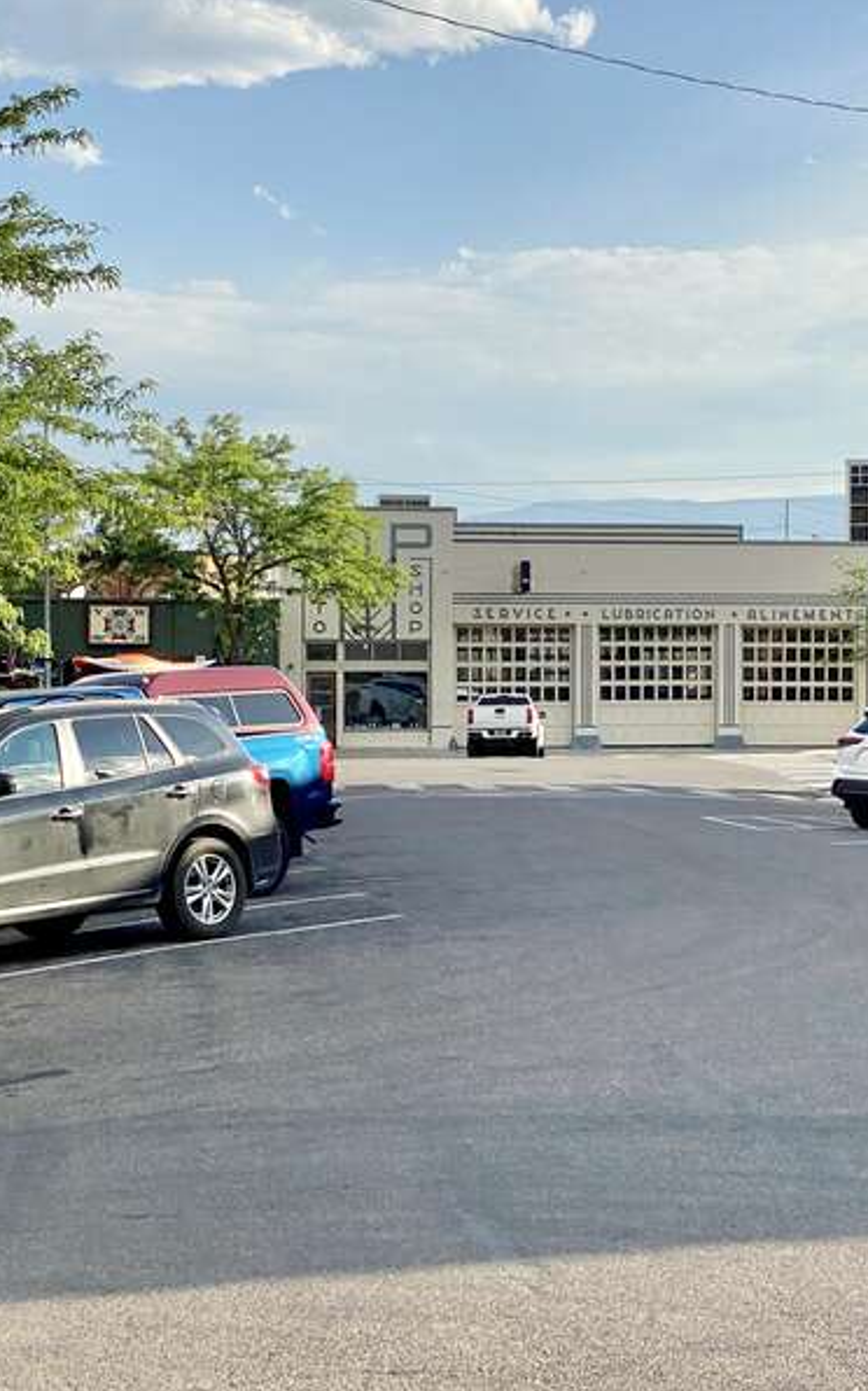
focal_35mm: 74
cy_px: 742
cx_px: 616
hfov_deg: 17.5
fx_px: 2804
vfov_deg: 27.9
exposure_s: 1/1497
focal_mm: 6
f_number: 2
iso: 20
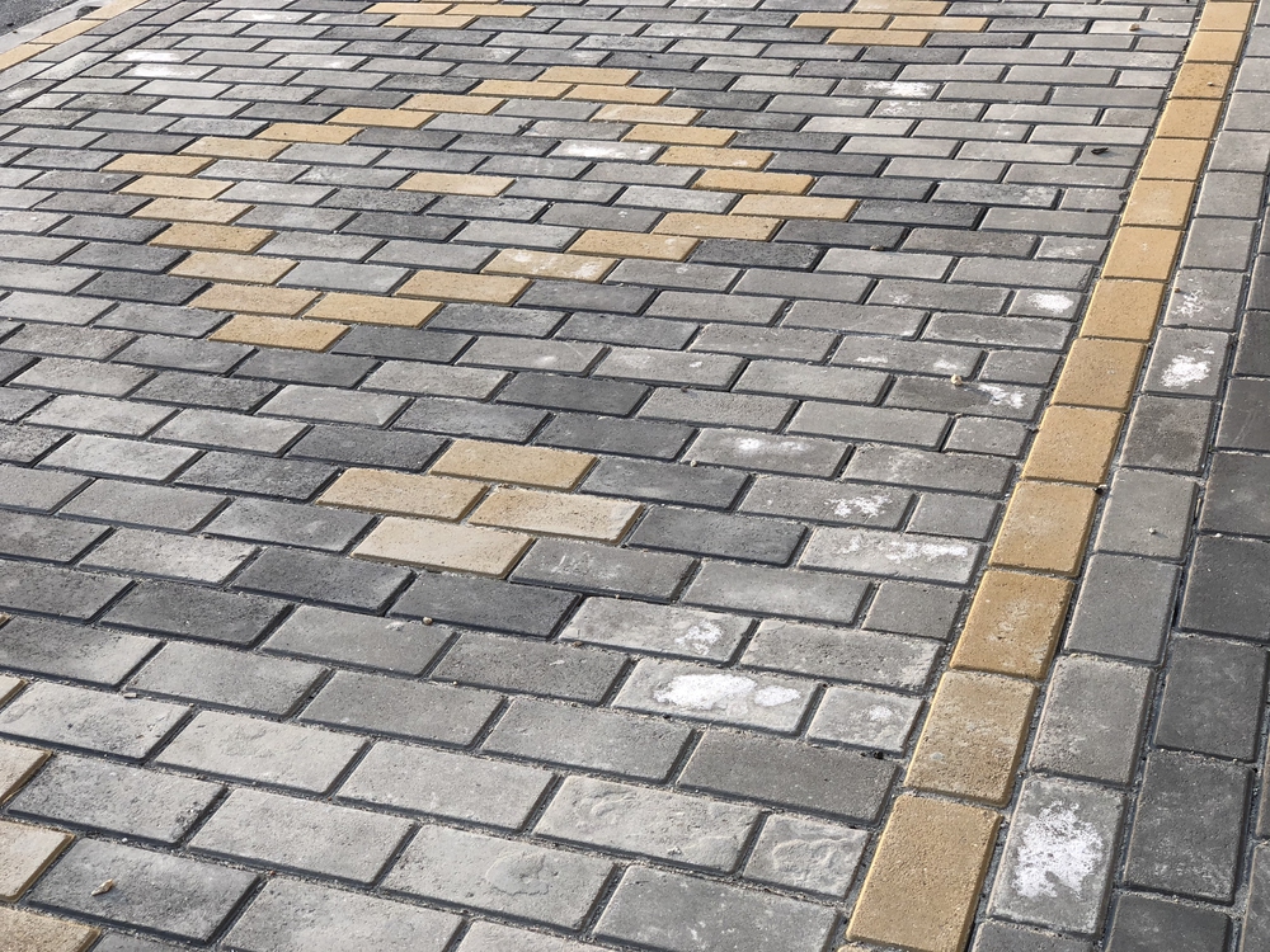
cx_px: 635
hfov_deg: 36.8
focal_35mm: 52
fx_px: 1908
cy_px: 476
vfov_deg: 28.0
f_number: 2.4
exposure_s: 1/120
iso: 16
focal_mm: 6
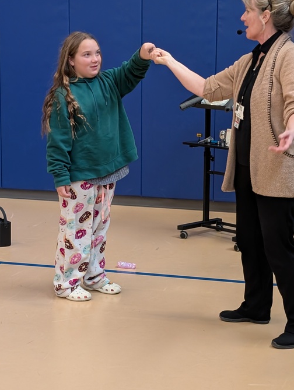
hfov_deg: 19.6
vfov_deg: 25.9
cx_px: 216
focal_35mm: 75
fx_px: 847
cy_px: 196
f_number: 1.68
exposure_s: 1/180
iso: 326
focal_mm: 6.9
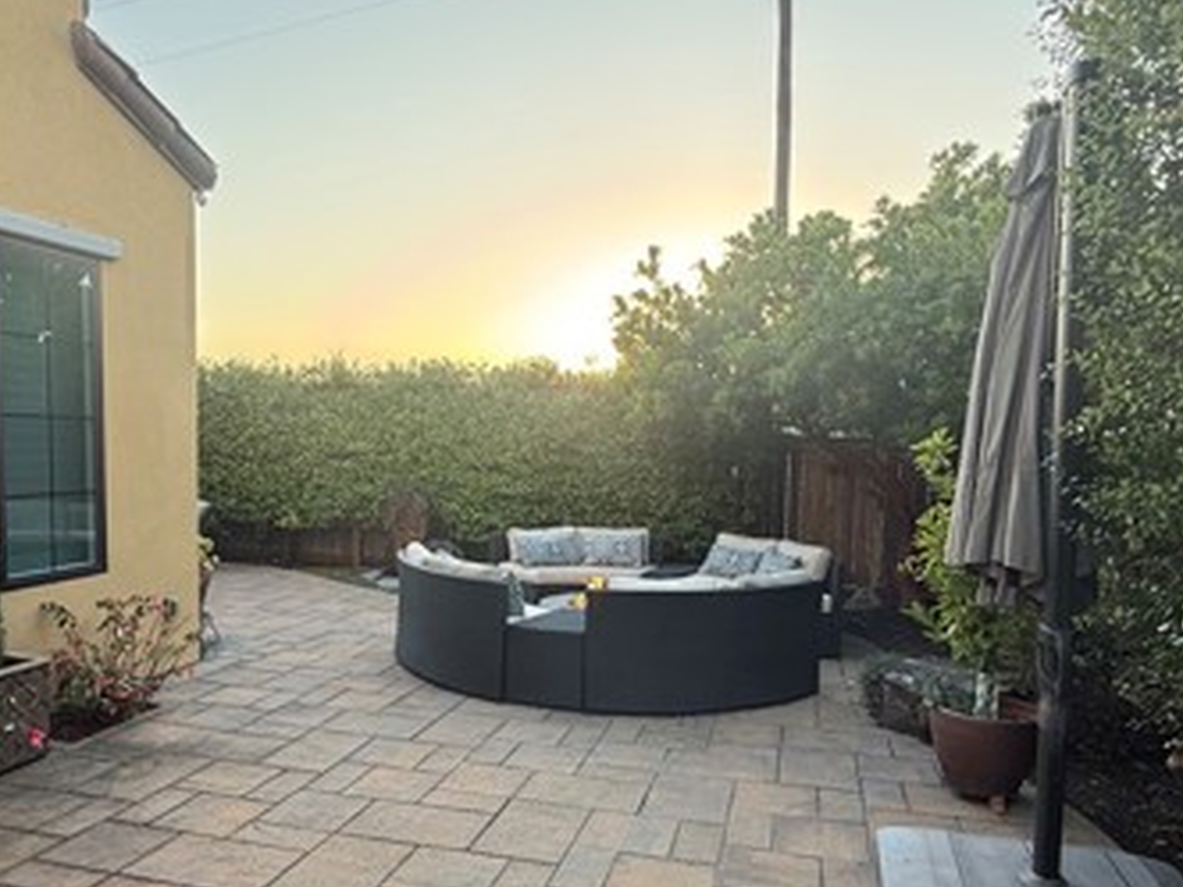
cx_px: 552
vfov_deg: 51.1
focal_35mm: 27
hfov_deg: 65.3
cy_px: 520
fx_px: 923
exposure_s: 1/100
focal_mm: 2.22
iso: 64
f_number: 2.2
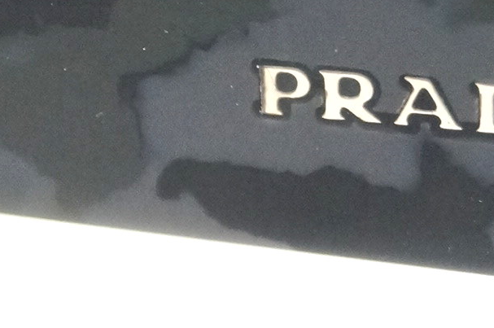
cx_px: 460
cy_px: 135
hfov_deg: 7.6
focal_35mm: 272
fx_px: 3728
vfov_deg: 5.0
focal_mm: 45
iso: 1600
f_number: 5.6
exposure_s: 1/80
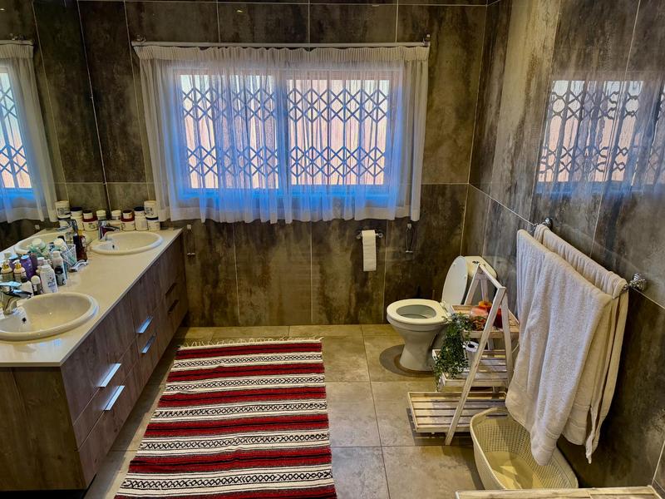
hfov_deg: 71.6
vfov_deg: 56.8
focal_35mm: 24
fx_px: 461
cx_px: 332
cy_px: 250
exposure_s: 1/100
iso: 200
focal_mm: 6.76
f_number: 1.78
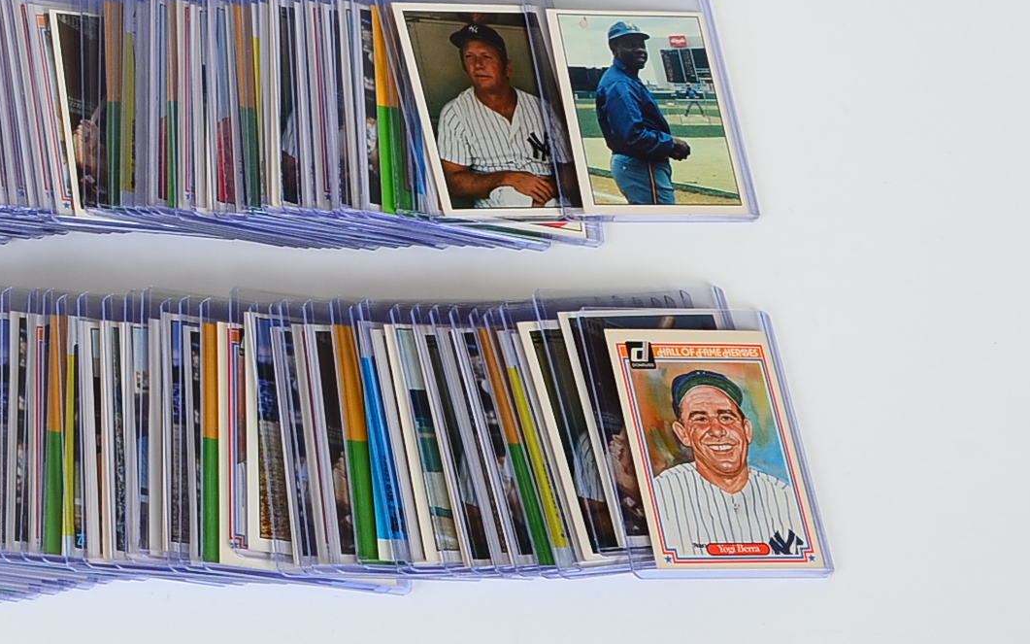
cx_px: -50
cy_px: 194
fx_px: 2386
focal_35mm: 85
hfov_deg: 23.2
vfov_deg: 15.3
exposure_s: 1/160
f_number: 13
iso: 100
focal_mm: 24
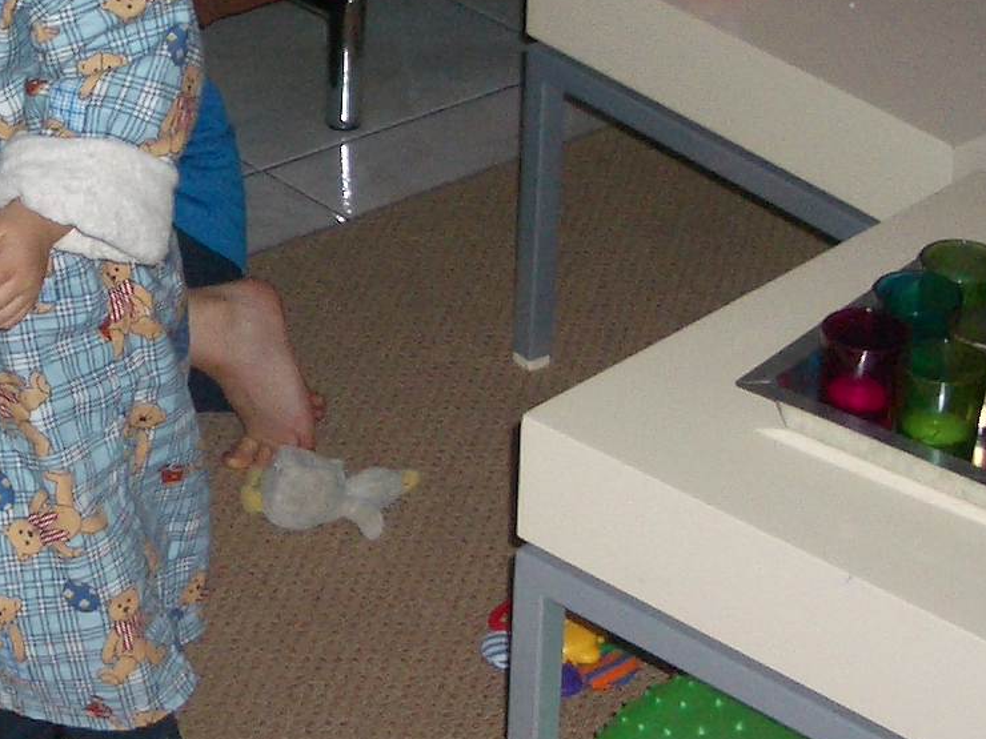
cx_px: 39
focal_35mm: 109
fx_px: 3105
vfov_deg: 13.5
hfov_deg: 17.7
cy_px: 194
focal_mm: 5.8
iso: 100
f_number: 2.6
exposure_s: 1/60
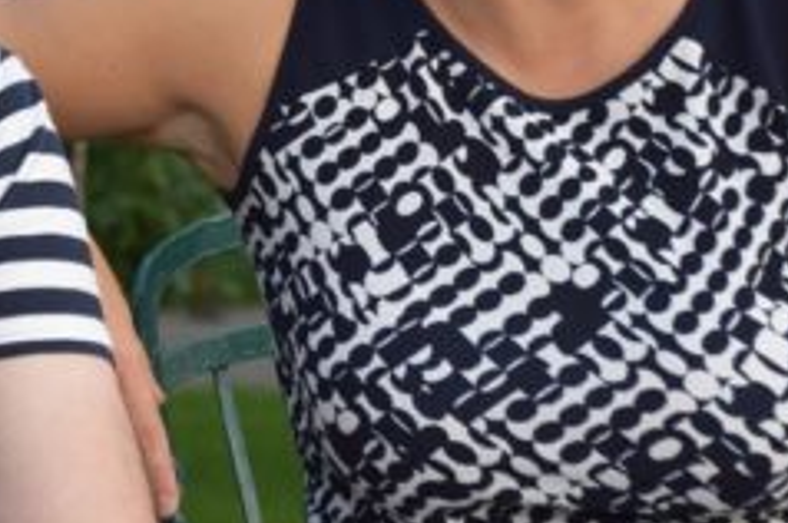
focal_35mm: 279
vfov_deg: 4.9
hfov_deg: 7.4
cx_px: 7
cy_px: -124
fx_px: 6099
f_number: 5.3
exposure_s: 1/125
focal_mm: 68
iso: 400
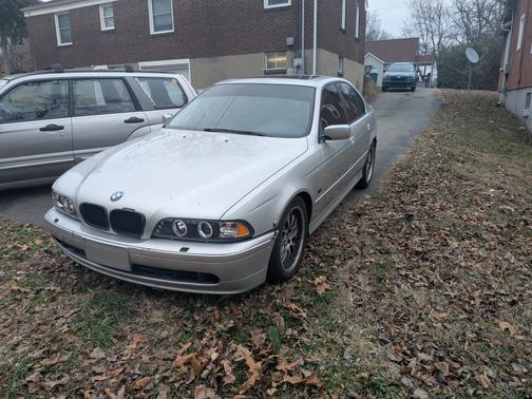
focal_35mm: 24
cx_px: 266
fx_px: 369
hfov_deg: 71.6
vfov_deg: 56.8
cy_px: 200
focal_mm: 4.53
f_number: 1.7
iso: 29
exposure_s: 1/130
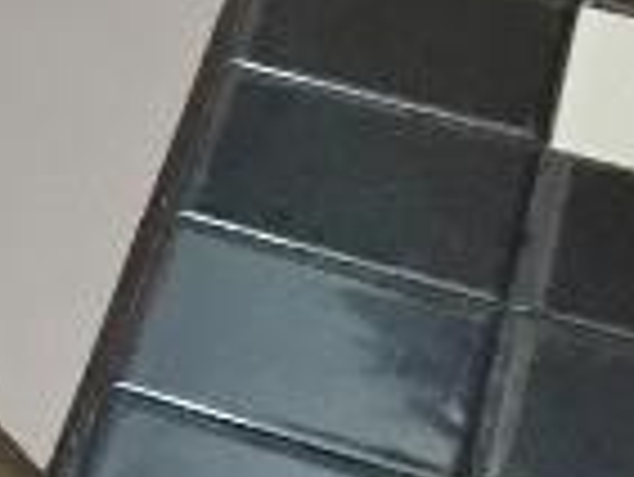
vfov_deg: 6.4
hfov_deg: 8.0
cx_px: -1259
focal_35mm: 211
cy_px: -1048
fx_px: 3868
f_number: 2.2
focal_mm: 4.15
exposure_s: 1/15
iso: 125
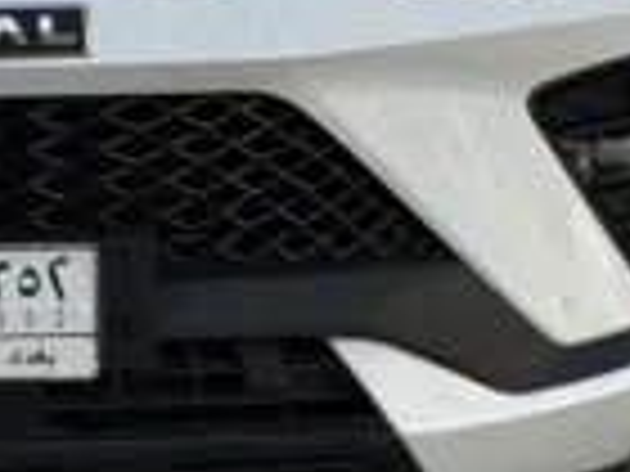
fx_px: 4004
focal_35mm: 220
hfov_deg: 8.9
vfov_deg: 6.7
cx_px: -45
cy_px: 9
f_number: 1.78
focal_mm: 6.76
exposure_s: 1/3378
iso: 100
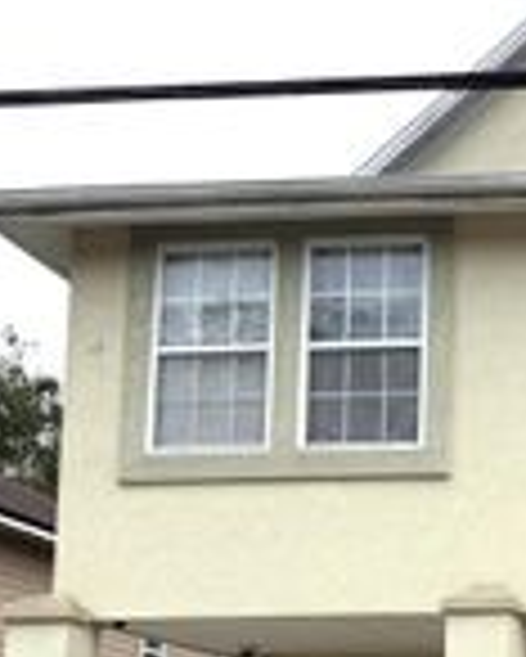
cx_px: 823
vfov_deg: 22.9
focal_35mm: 80
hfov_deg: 17.1
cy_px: 655
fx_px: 1555
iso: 80
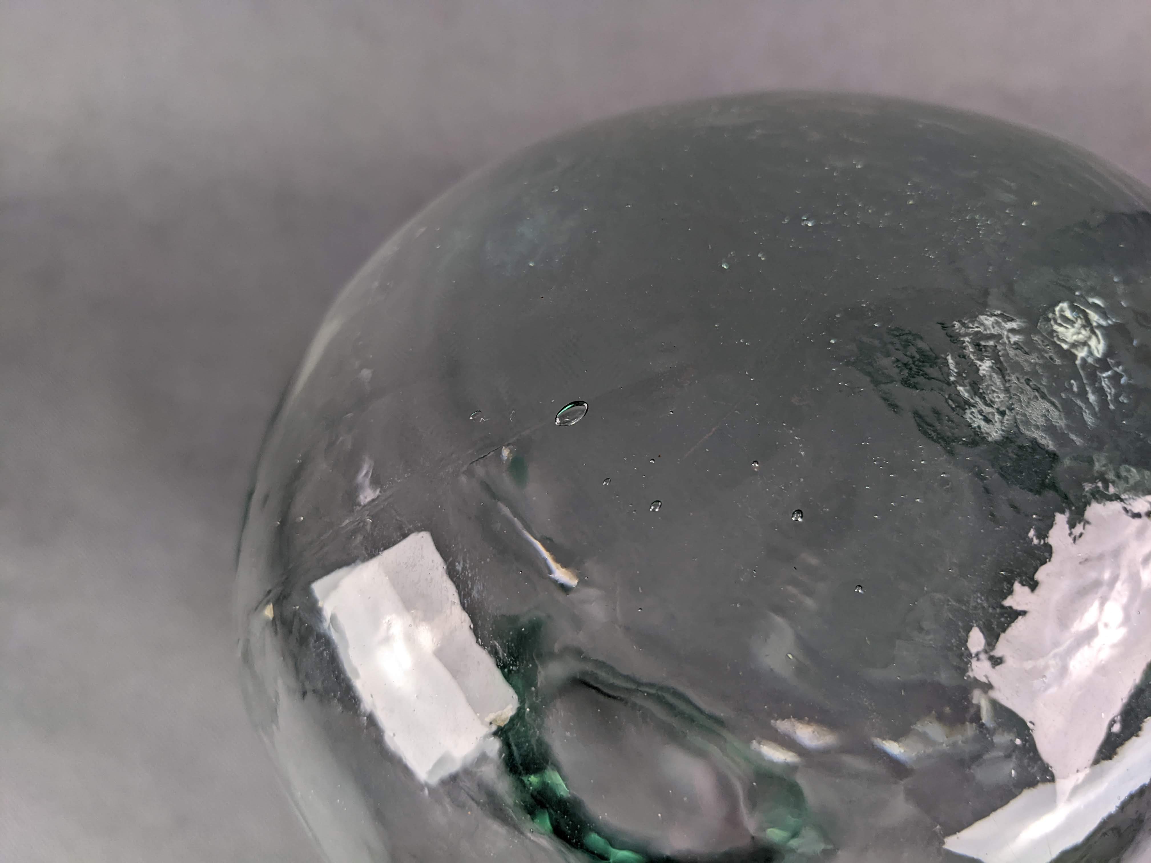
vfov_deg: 51.4
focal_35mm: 27
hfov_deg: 65.3
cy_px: 432
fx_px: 898
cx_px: 576
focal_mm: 4.38
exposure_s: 1/120
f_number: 1.73
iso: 61
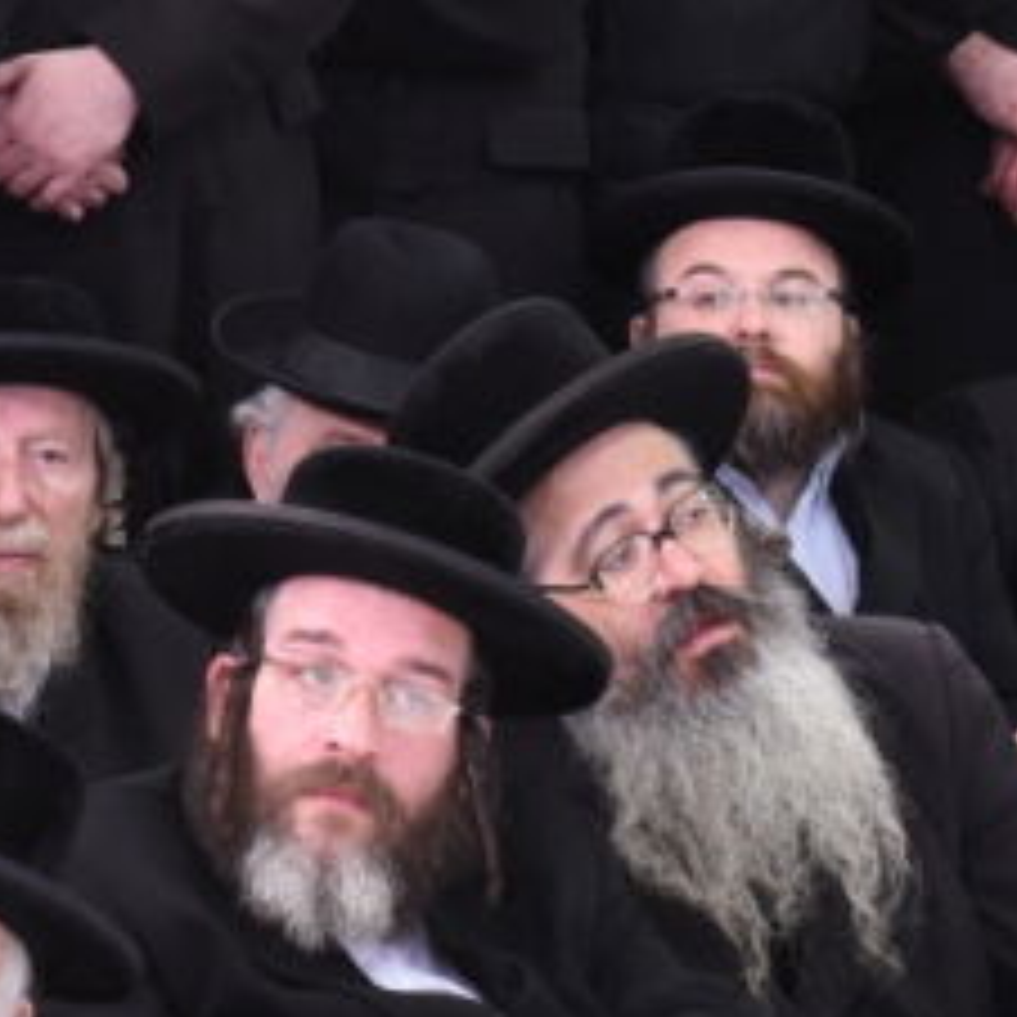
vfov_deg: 6.5
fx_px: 8975
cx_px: -238
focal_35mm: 270
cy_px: 488
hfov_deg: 6.4
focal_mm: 70
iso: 2500
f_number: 4.5
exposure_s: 1/125
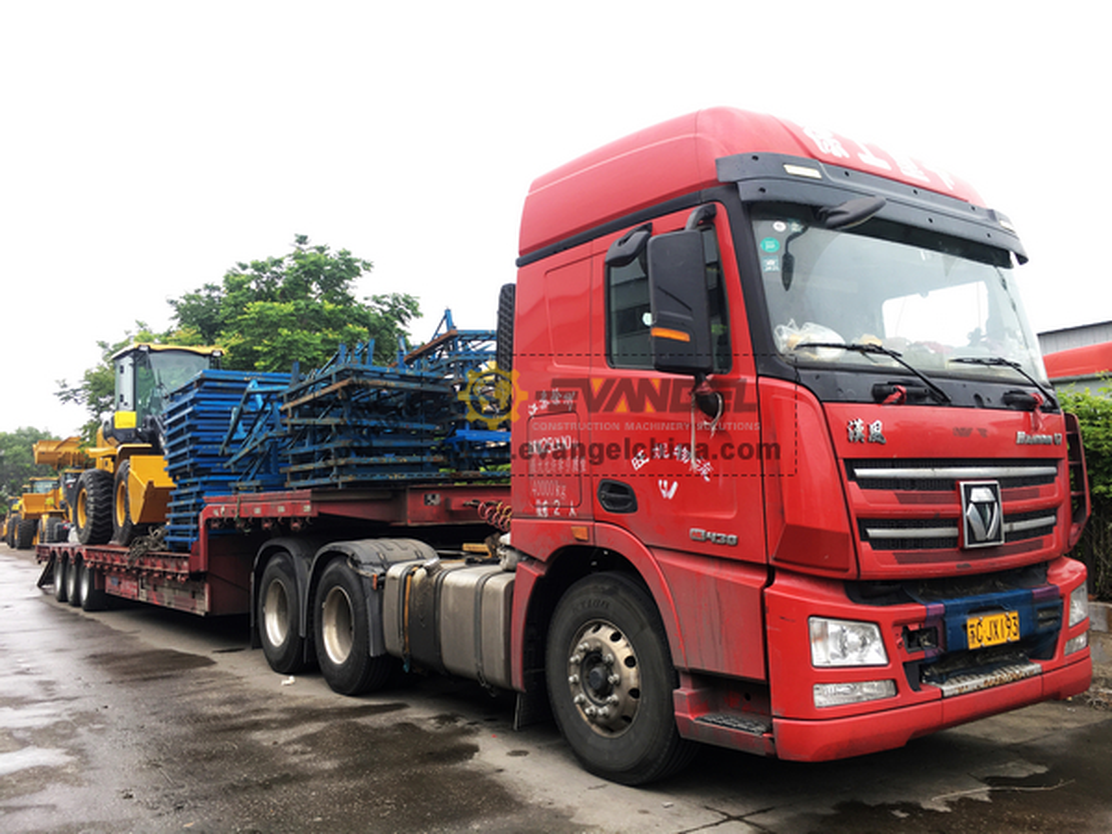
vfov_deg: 48.2
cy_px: 417
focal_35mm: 29
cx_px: 556
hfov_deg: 61.7
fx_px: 932
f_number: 2.2
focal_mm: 4.15
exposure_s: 1/102
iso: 25
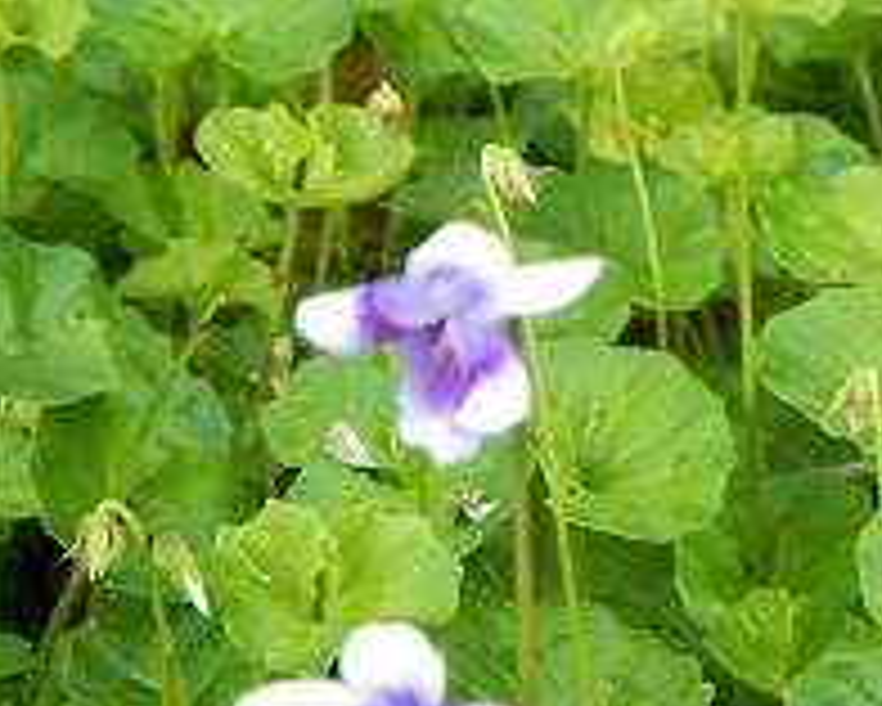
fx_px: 4205
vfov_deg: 9.6
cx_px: 900
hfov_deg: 11.8
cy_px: 36
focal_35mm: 161
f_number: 3.8
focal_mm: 9.7
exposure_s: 1/80
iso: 125
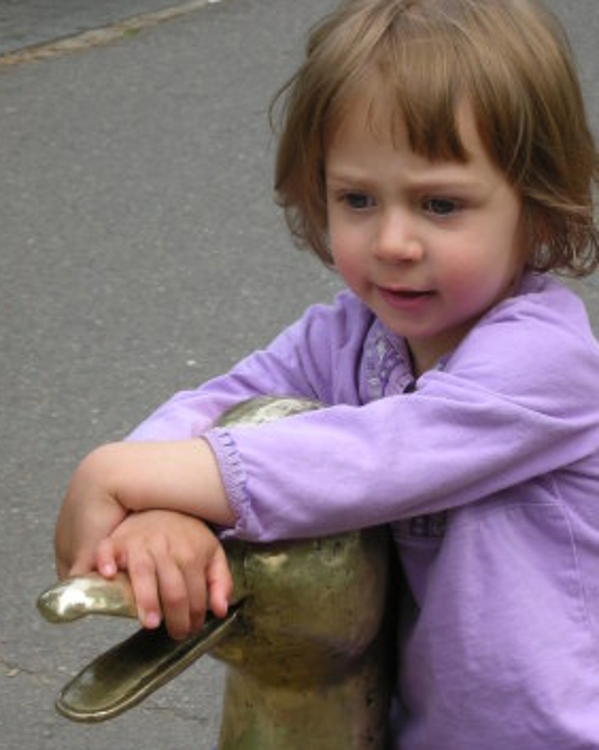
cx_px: 393
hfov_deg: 10.0
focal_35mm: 154
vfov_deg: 12.5
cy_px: 457
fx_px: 3416
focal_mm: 17.4
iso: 50
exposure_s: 1/97
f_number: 5
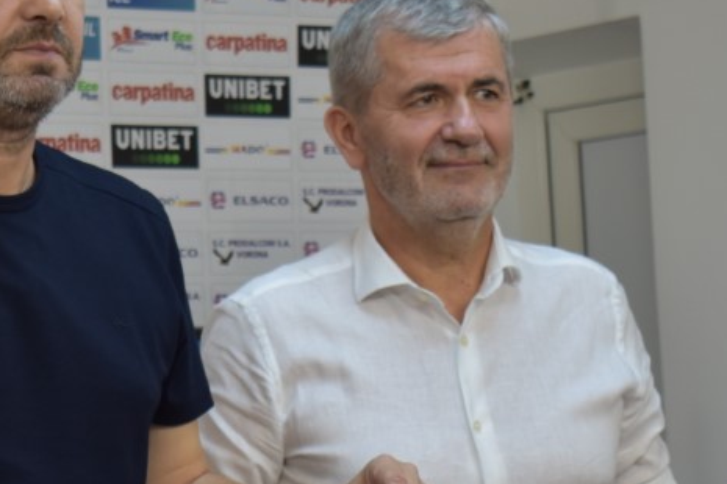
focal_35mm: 167
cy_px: 339
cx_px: 48
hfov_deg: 12.2
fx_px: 3377
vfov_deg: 8.2
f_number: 5
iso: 400
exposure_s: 1/80
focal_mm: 45
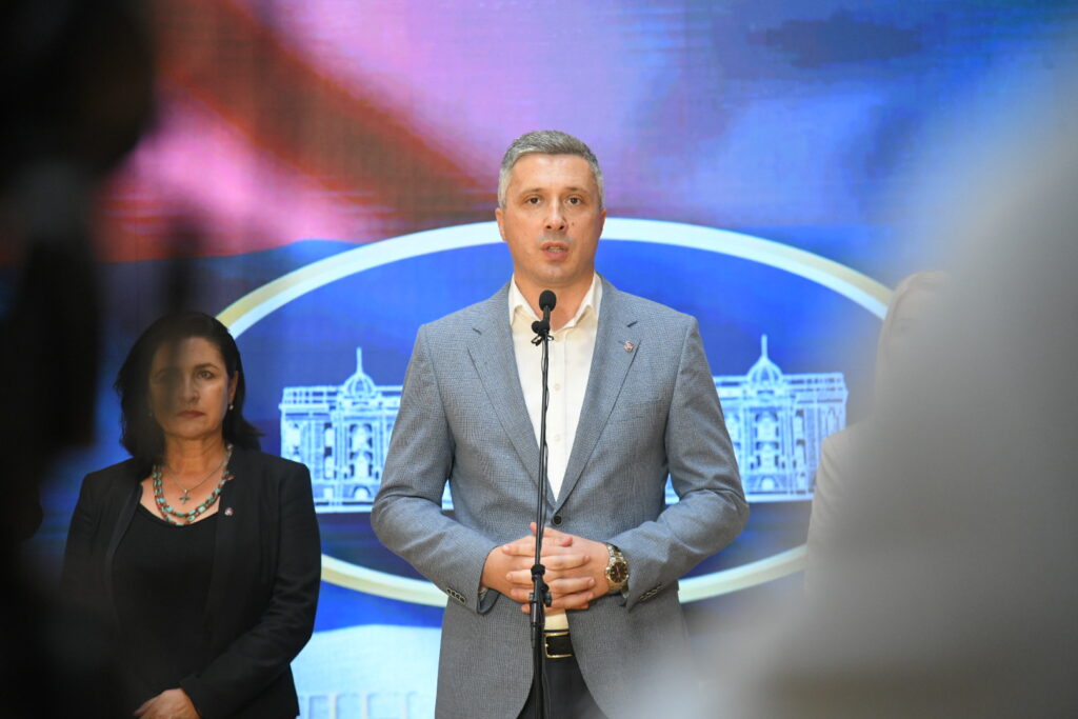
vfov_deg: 11.4
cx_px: 539
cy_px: 360
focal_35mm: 120
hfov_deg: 17.1
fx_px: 3594
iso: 3200
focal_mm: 120
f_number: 4
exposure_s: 1/320
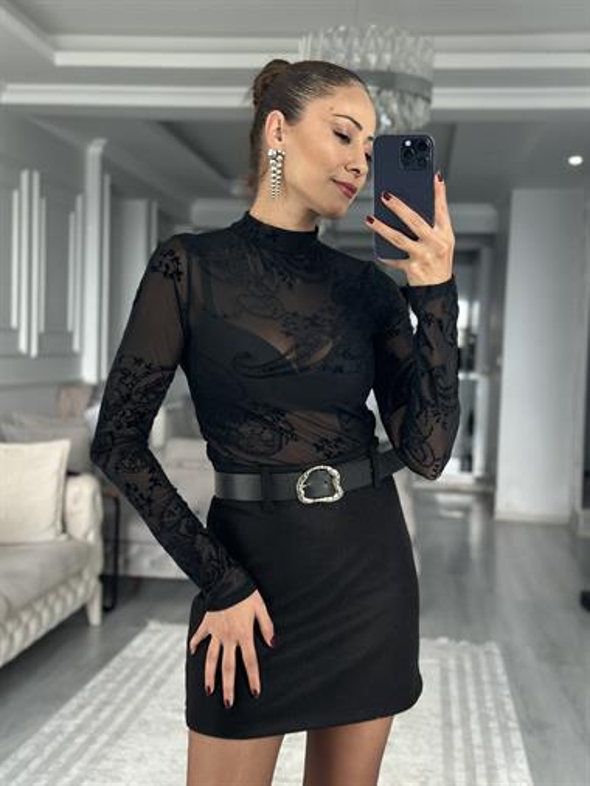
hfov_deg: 30.3
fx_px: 1090
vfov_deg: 39.6
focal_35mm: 48
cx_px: 295
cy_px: 393
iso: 125
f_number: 1.78
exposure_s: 1/86
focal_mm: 6.86
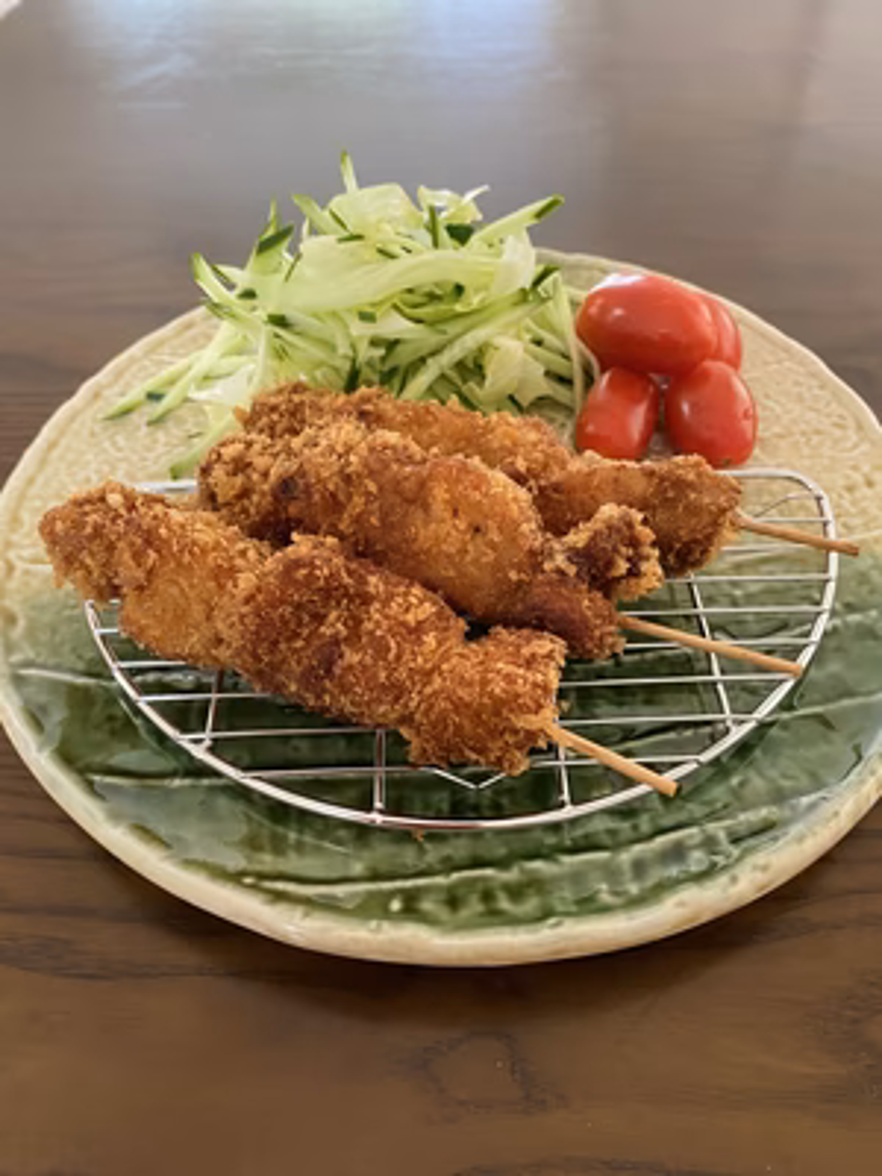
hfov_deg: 53.1
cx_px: 441
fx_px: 883
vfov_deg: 67.3
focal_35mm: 26
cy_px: 588
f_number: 1.8
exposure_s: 1/60
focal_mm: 4.25
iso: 250
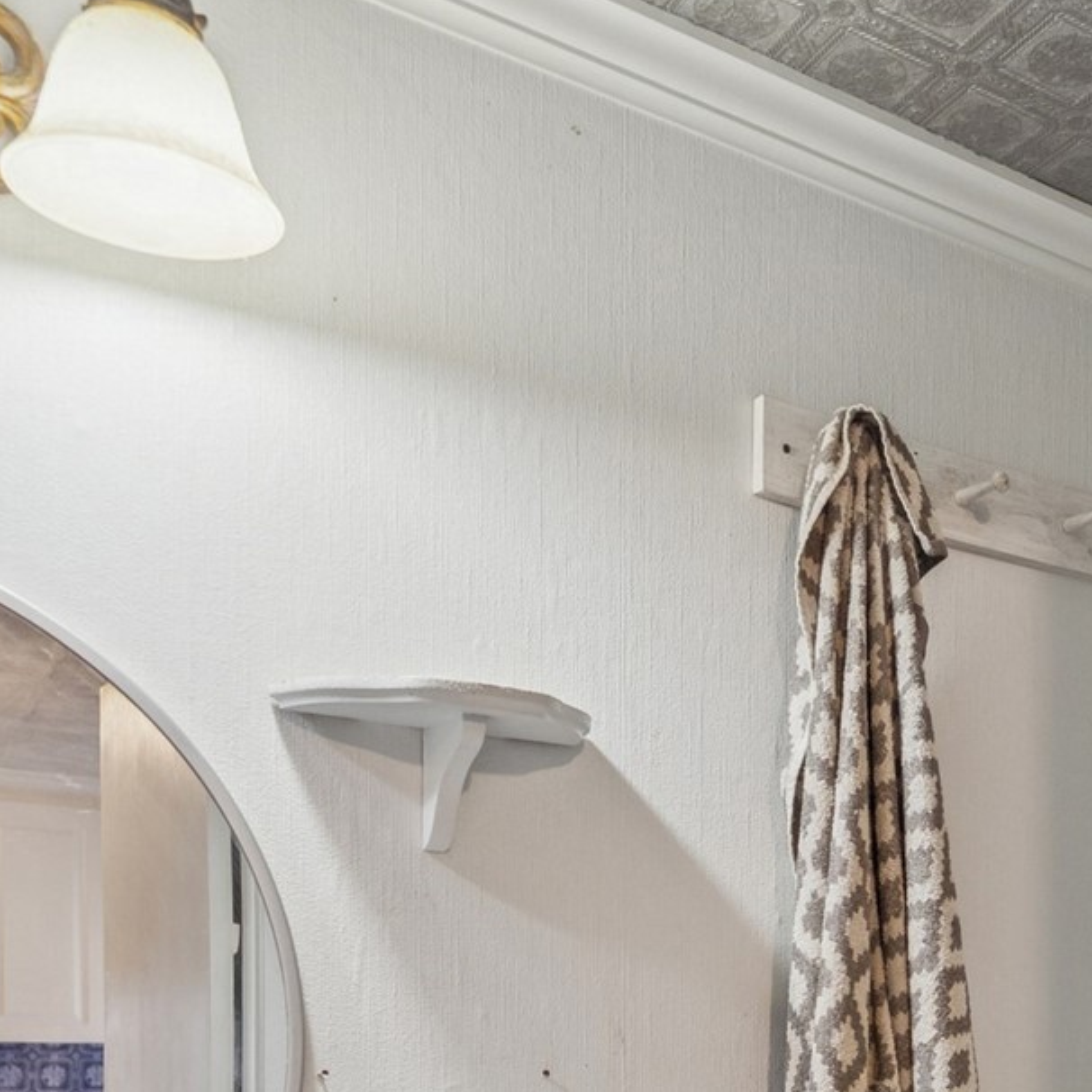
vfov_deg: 36.4
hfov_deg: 37.6
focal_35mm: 42
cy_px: 1084
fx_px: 1489
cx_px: 984
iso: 400
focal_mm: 14.6
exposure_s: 1/100
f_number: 2.8
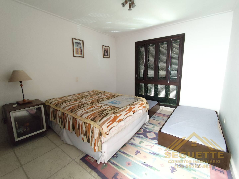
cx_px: 120
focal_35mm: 16
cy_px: 90
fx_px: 111
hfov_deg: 94.5
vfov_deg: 78.2
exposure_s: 1/30
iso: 1000
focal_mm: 1.65
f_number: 2.2
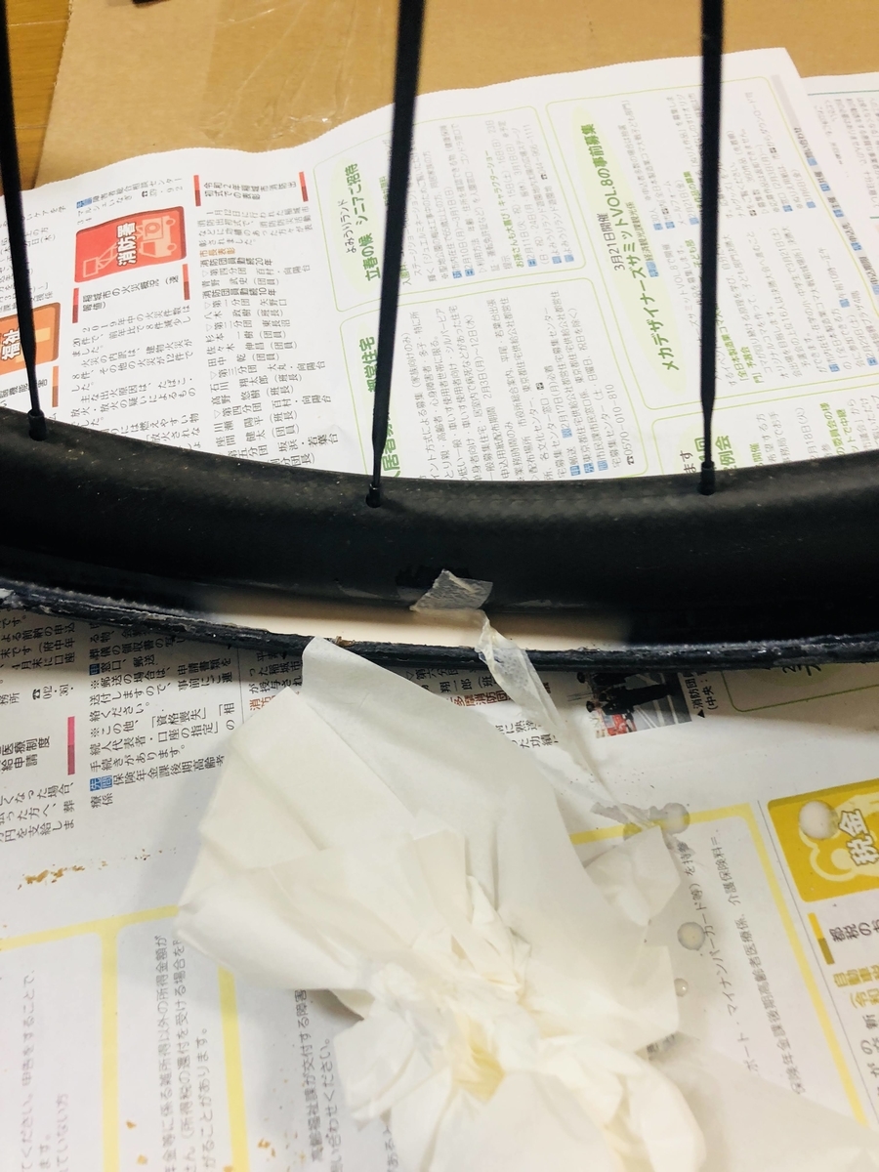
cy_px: 586
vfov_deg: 63.4
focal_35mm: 28
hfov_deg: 49.7
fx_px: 948
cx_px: 440
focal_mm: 3.99
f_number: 1.8
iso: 40
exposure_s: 1/17
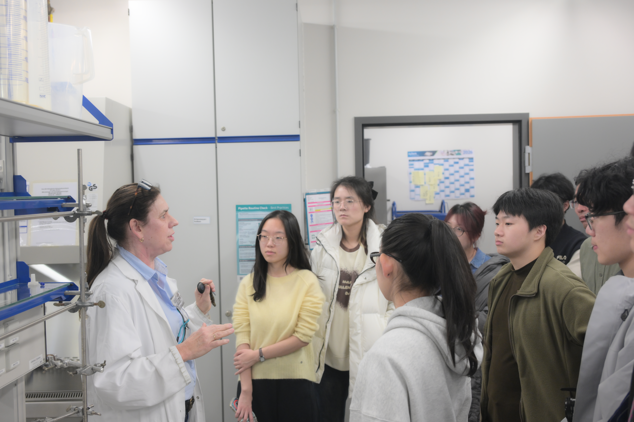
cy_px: 211
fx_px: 652
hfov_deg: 51.9
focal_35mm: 37
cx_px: 317
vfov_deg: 35.9
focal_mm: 37
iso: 1250
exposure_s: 1/200
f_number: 4
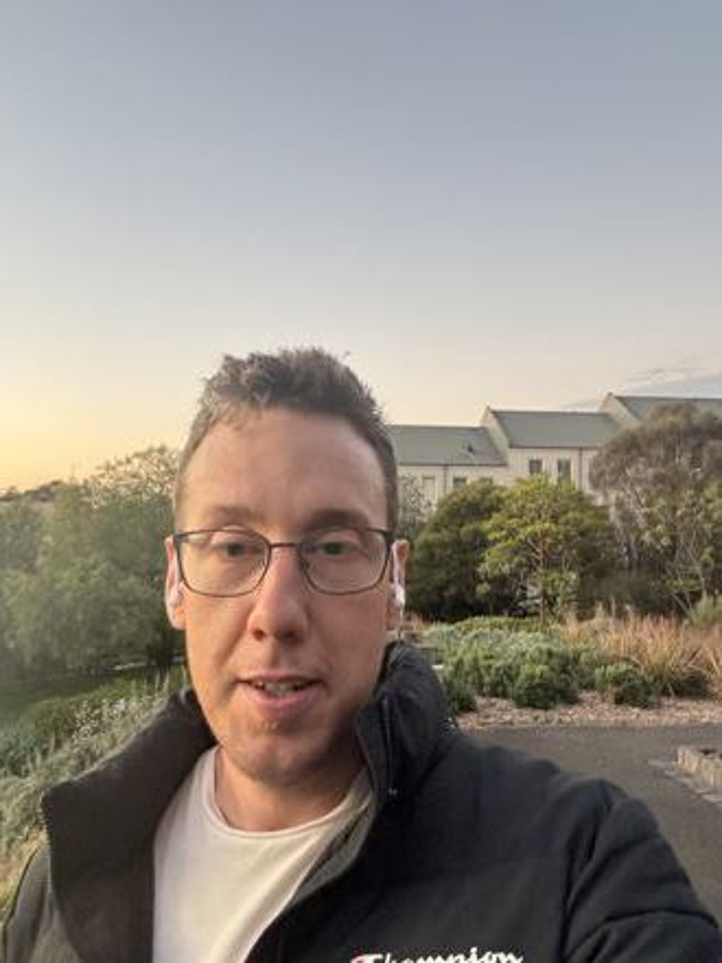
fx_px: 834
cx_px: 361
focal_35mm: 30
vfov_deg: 60.0
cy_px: 482
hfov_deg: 46.8
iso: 160
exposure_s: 1/60
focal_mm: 2.69
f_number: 1.9
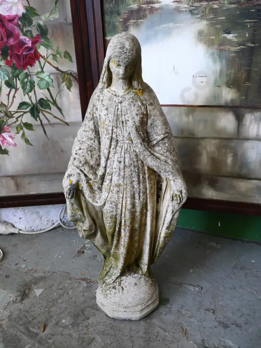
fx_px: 362
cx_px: 130
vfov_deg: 51.4
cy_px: 174
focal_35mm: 36
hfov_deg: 39.7
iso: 3200
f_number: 5.6
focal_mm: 18
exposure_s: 1/125
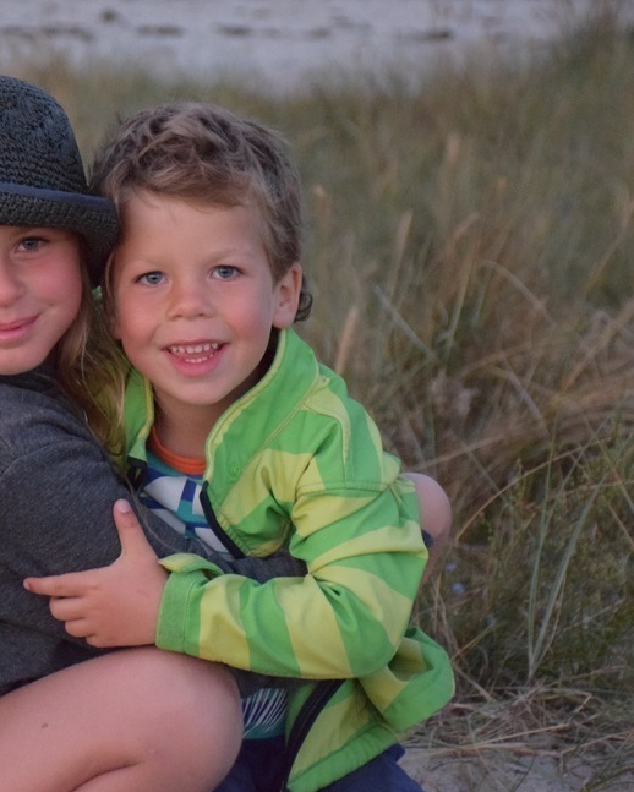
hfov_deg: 10.5
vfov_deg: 13.1
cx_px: 67
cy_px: 385
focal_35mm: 147
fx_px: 3446
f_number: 5
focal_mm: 66
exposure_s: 1/40
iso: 6400
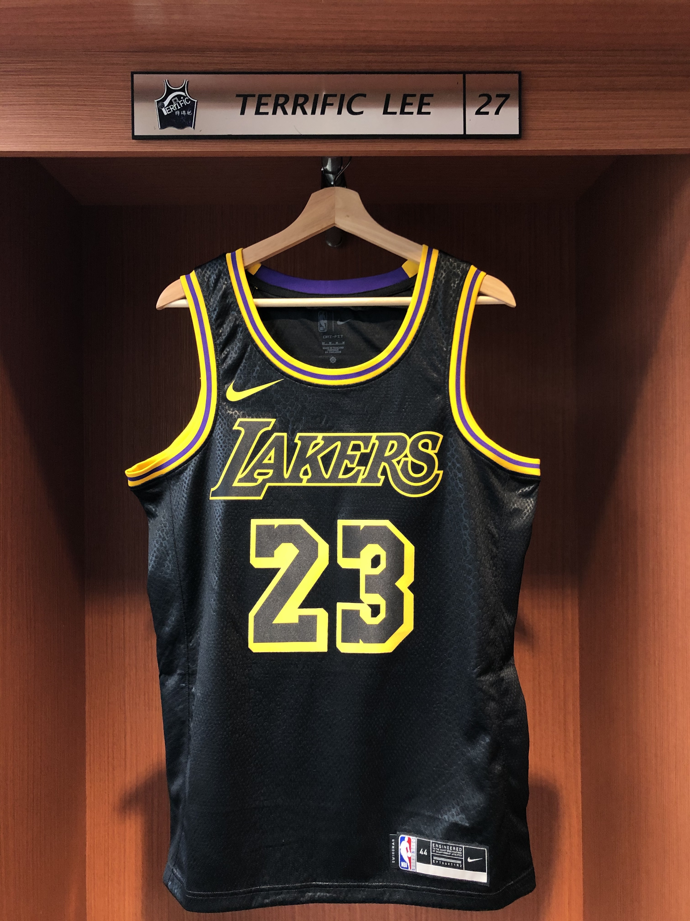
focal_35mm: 28
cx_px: 345
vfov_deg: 63.4
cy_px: 460
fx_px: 744
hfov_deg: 49.7
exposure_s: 1/15
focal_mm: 3.99
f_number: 1.8
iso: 50
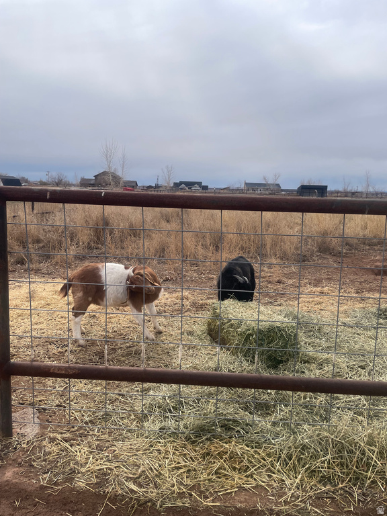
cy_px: 258
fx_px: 388
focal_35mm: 26
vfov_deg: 67.3
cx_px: 194
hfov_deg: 53.1
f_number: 1.6
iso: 32
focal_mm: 4.2
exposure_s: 1/5051
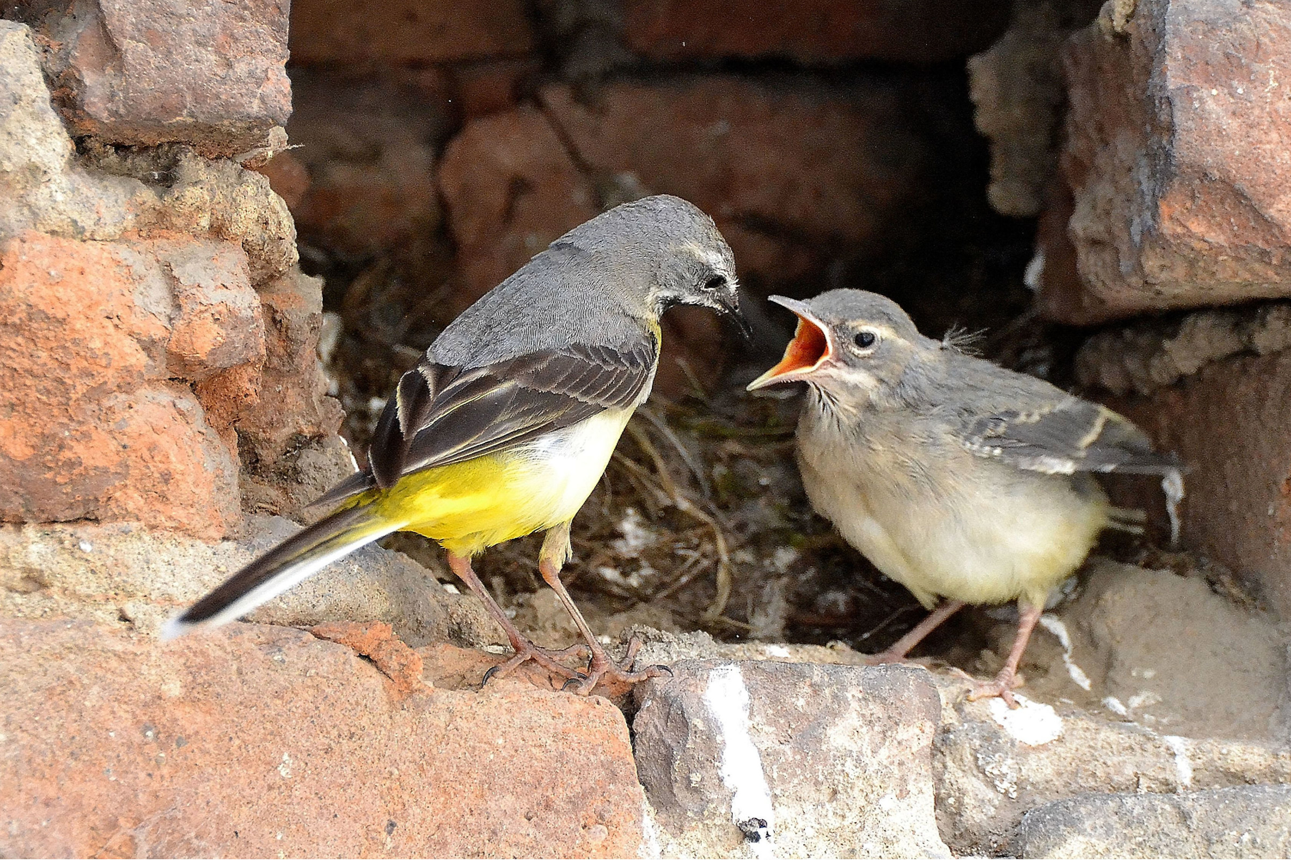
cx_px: 646
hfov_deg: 4.6
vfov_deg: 3.1
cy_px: 430
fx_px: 16136
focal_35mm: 450
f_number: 9
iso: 3200
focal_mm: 300
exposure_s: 1/320
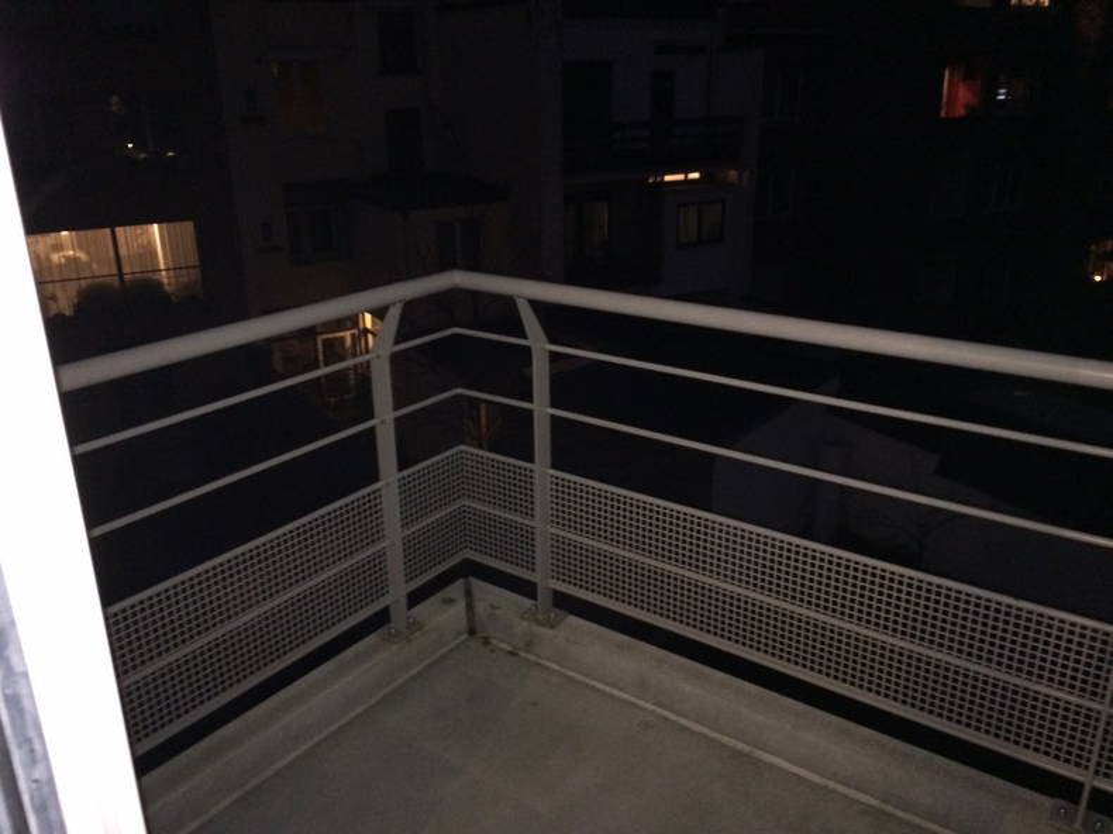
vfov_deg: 48.2
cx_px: 556
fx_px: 932
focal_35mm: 29
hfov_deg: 61.7
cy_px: 417
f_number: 2.2
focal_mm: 4.15
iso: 400
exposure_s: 1/17
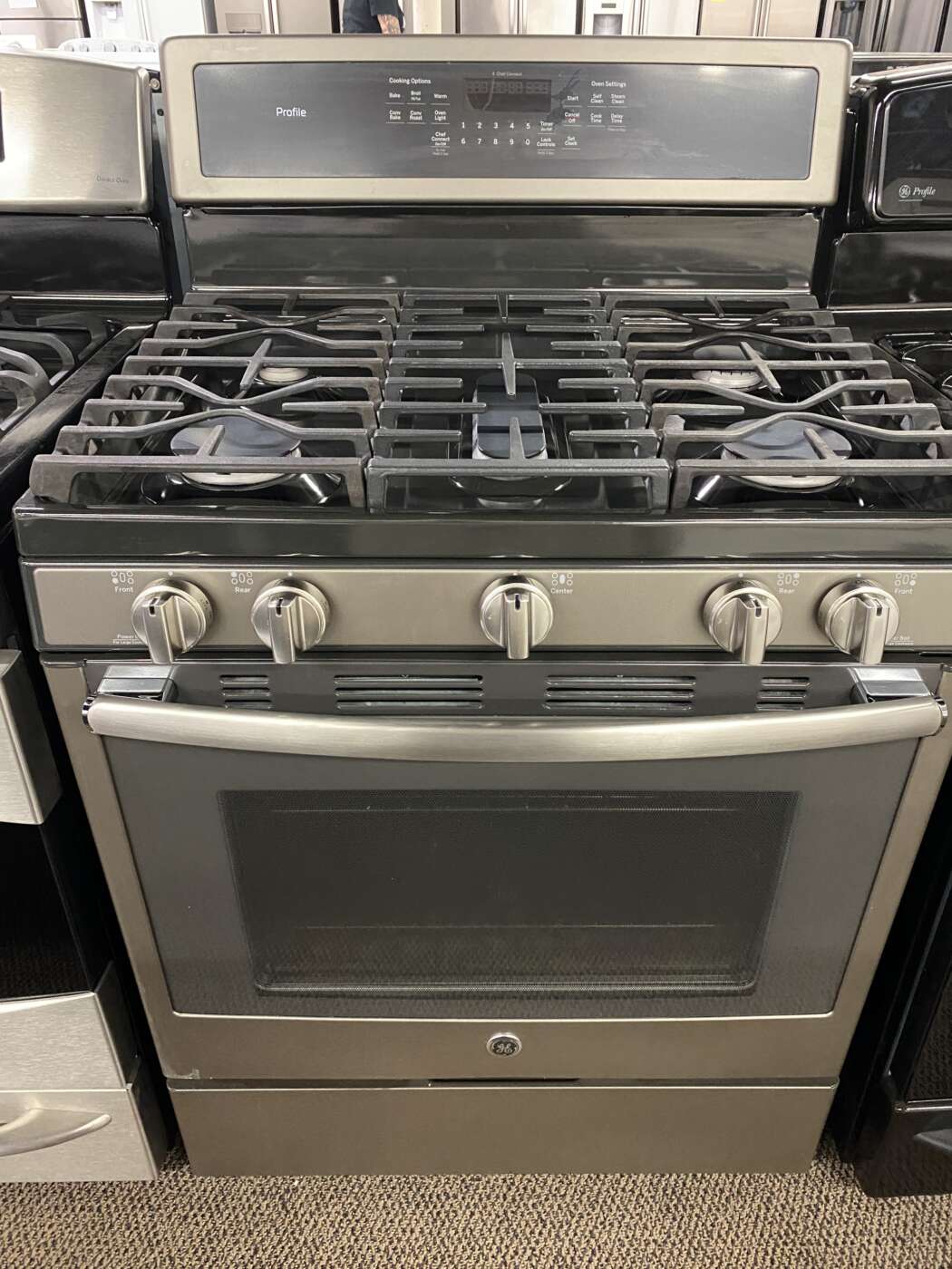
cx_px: 476
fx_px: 953
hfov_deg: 53.1
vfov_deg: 67.3
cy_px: 634
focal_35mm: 26
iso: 500
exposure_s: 1/30
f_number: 1.8
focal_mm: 4.25
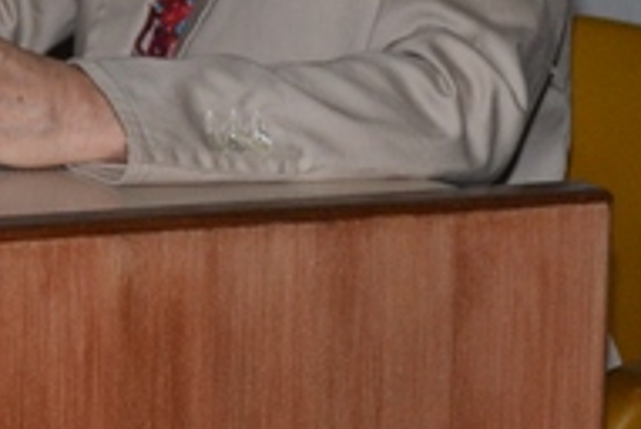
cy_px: -362
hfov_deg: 7.3
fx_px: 4771
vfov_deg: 5.1
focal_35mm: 268
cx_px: -720
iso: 800
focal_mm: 35
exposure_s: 1/50
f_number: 7.1
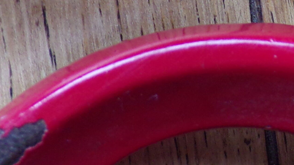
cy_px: 18
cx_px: 337
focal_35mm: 111
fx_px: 865
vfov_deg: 10.9
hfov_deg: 18.4
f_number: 3.1
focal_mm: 5
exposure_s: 1/34
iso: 185
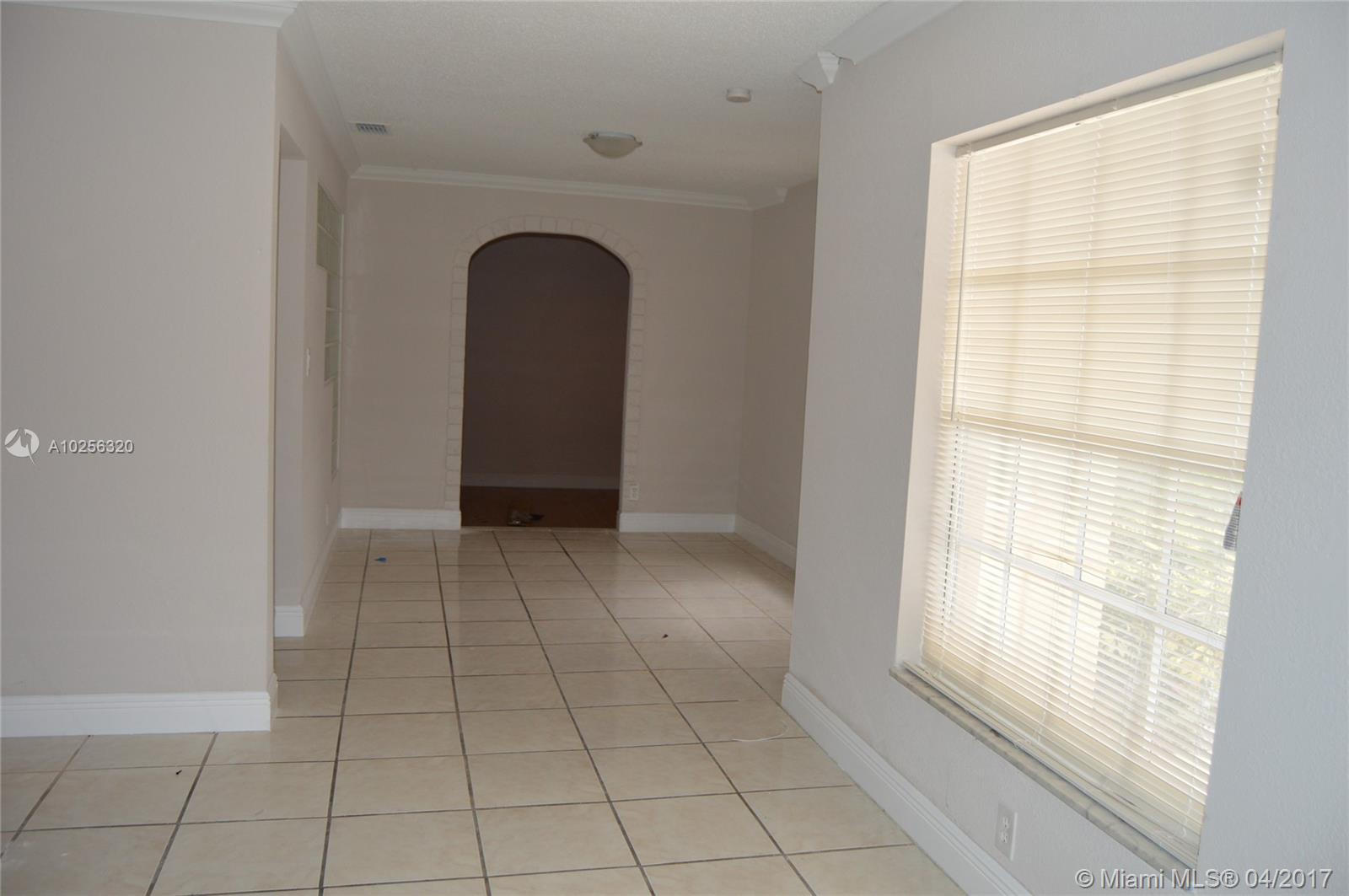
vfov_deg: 47.8
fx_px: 1011
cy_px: 448
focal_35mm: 27
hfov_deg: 67.4
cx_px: 674
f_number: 4
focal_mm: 18
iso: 400
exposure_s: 1/125
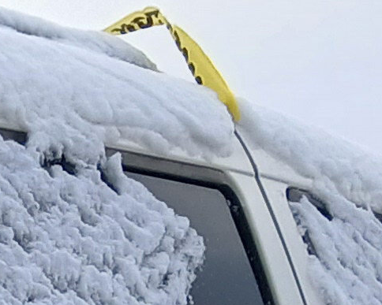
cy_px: 965
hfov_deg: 8.2
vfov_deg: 6.5
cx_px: -597
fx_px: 2419
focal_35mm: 214
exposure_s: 1/360
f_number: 1.8
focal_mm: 3.98
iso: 20
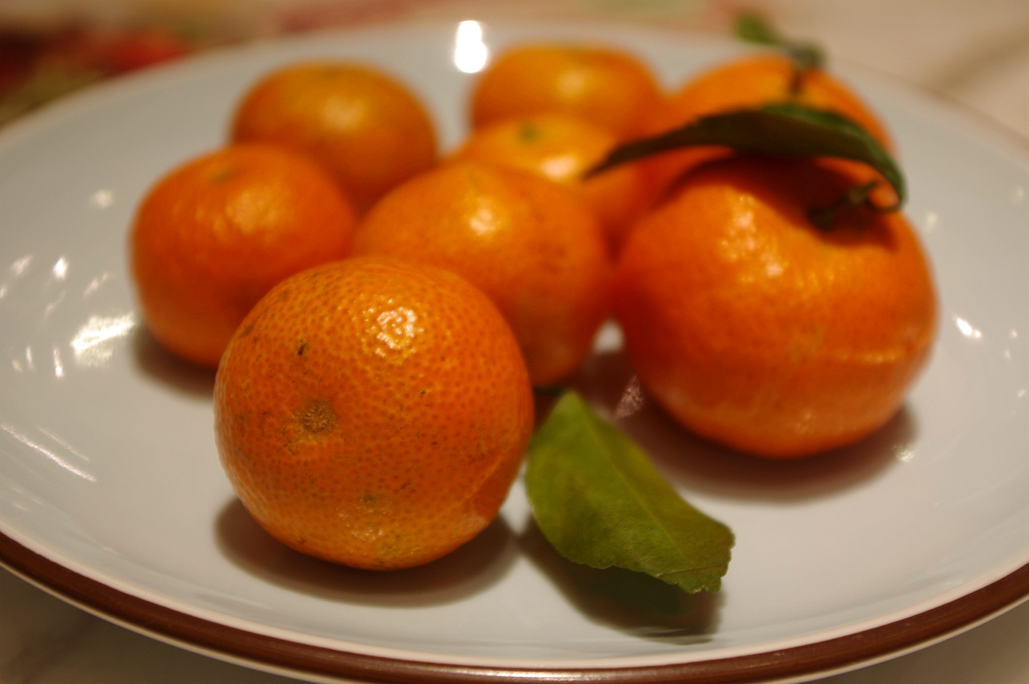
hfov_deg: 33.4
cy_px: 342
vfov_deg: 22.6
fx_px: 1713
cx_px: 514
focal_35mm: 60
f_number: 4.5
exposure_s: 1/10
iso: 100
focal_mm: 40
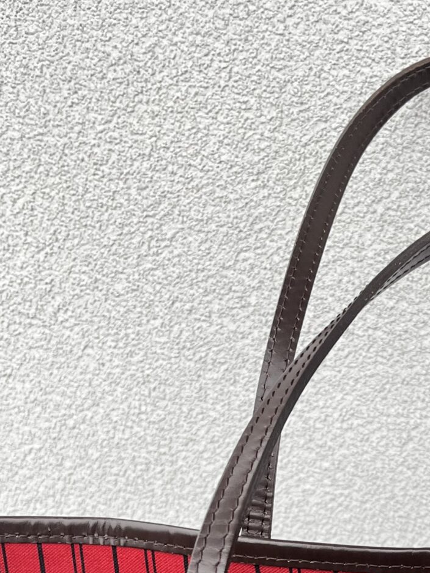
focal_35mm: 71
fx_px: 1176
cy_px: 618
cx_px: 479
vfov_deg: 25.5
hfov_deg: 19.8
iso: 64
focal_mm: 5.1
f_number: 1.6
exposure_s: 1/122
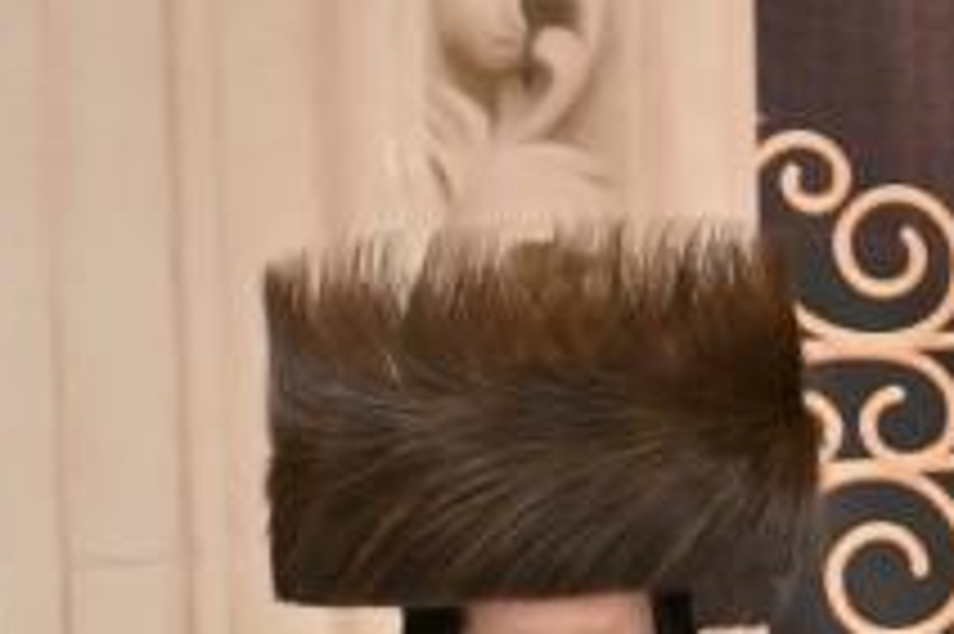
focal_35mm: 1161
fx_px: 30742
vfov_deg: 1.2
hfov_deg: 1.8
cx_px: 1886
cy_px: 1457
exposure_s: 1/400
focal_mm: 160
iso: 250
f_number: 2.8
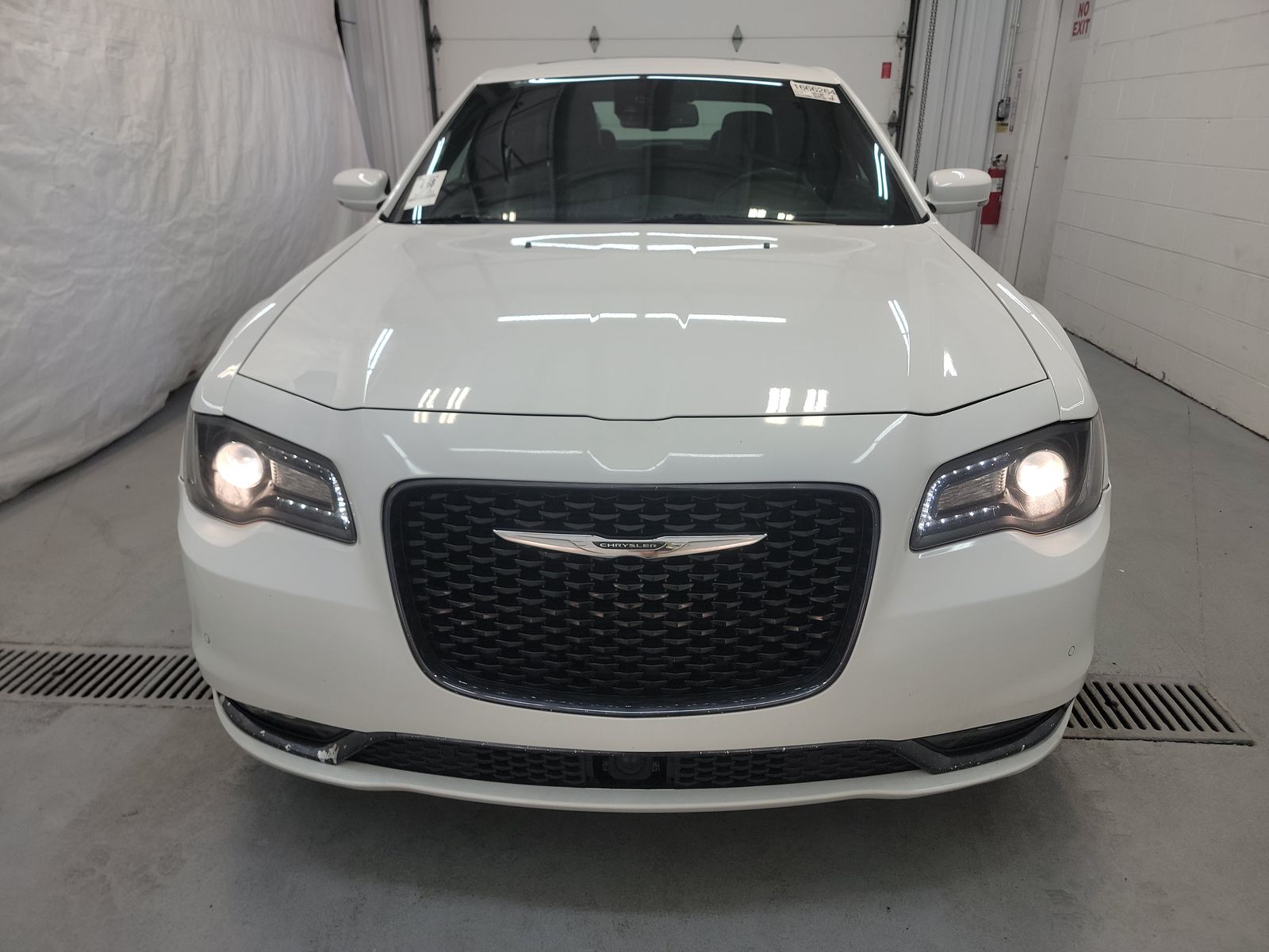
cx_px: 634
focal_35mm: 24
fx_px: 880
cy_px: 476
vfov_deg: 56.8
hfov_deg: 71.6
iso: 58
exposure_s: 1/59
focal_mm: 6.7
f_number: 1.8
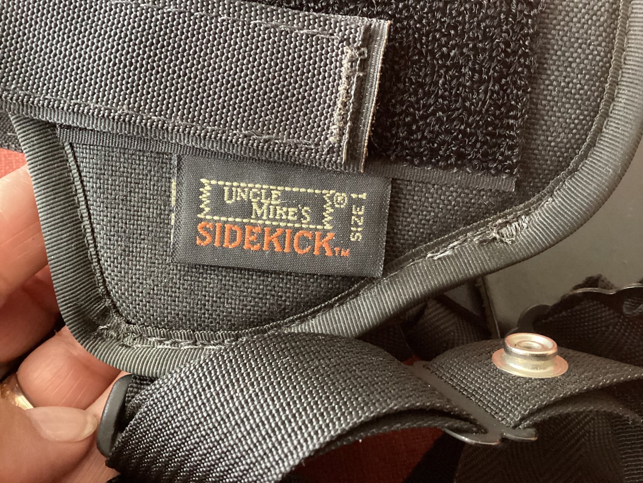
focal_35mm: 31
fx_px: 576
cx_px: 322
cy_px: 242
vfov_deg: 45.4
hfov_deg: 58.3
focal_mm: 3.3
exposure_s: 1/24
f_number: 2.4
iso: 640
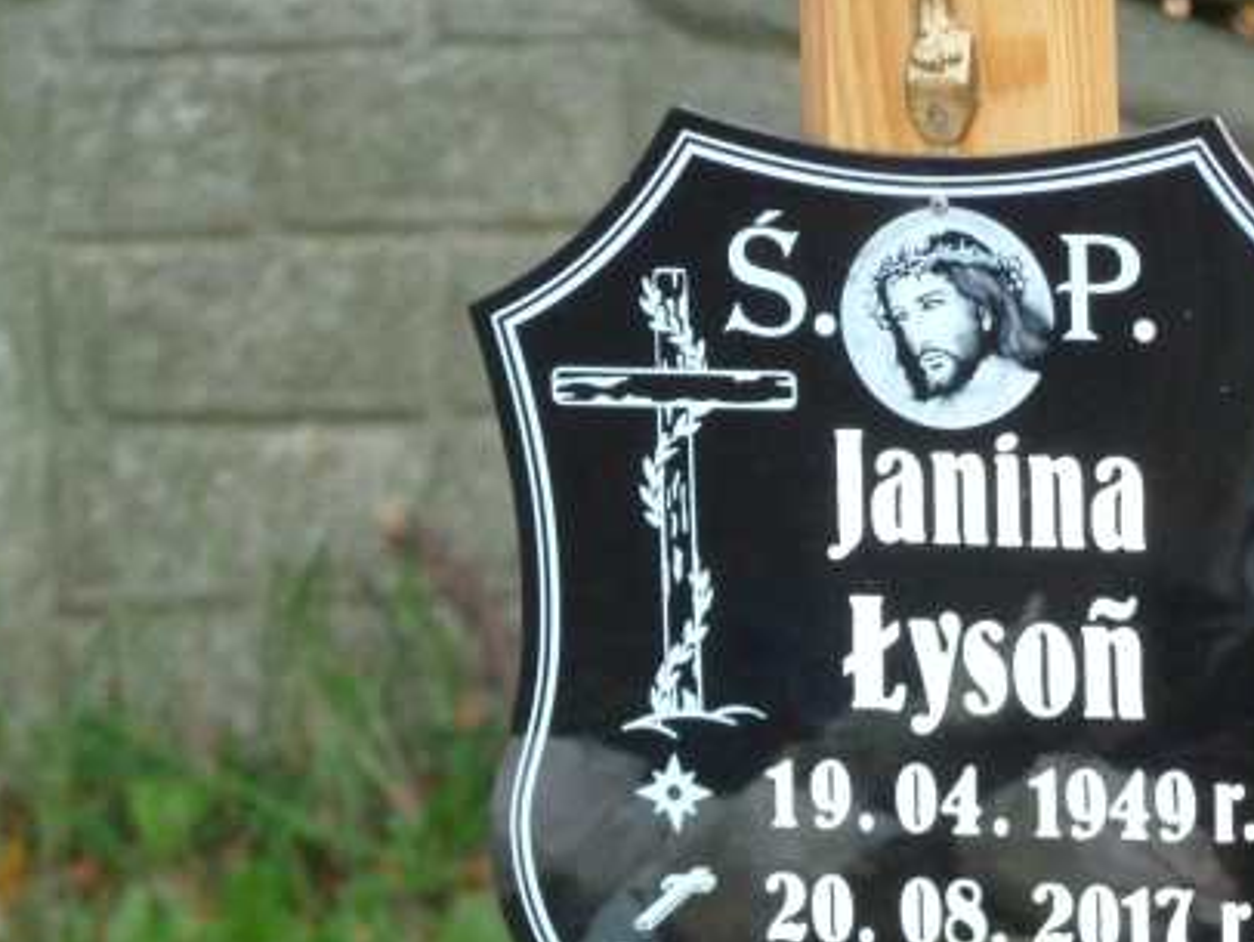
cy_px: 726
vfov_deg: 3.4
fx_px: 15876
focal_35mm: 438
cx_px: 948
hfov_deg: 4.5
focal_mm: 45.7
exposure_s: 1/320
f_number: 4.8
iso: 800
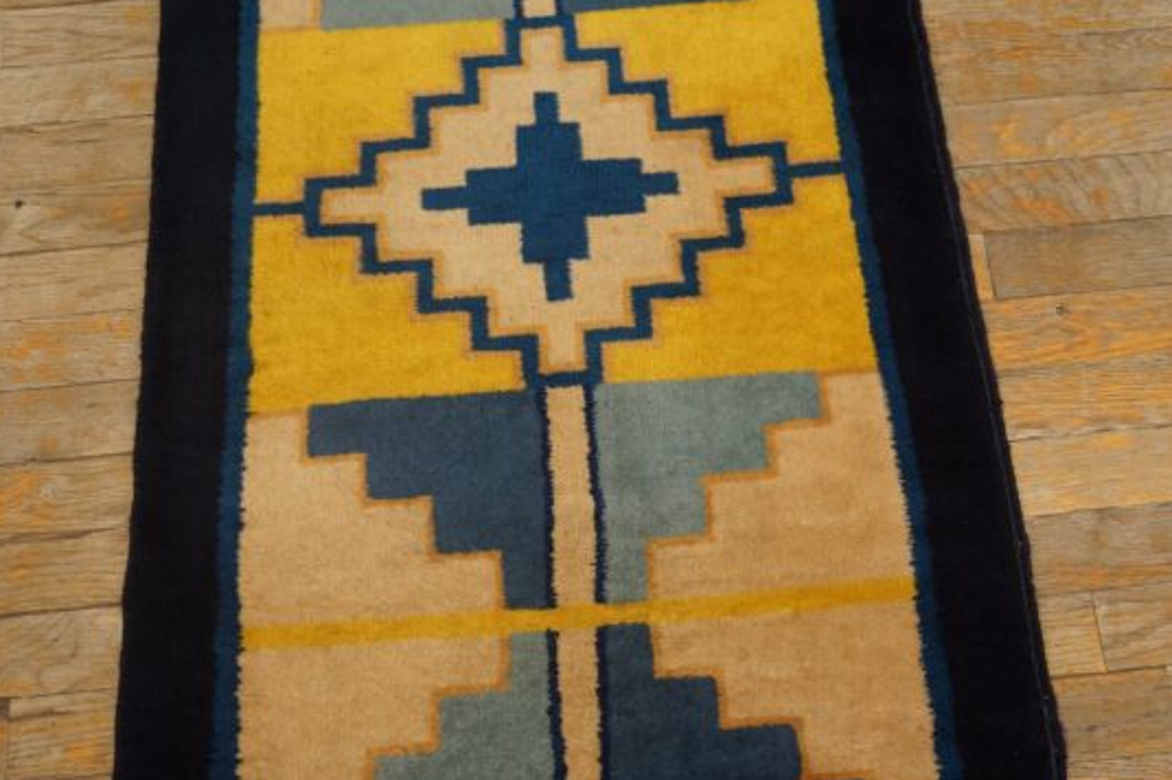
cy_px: 435
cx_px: 609
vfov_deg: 35.9
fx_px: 1204
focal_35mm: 37
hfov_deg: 51.9
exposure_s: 1/60
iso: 800
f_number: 4
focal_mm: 22
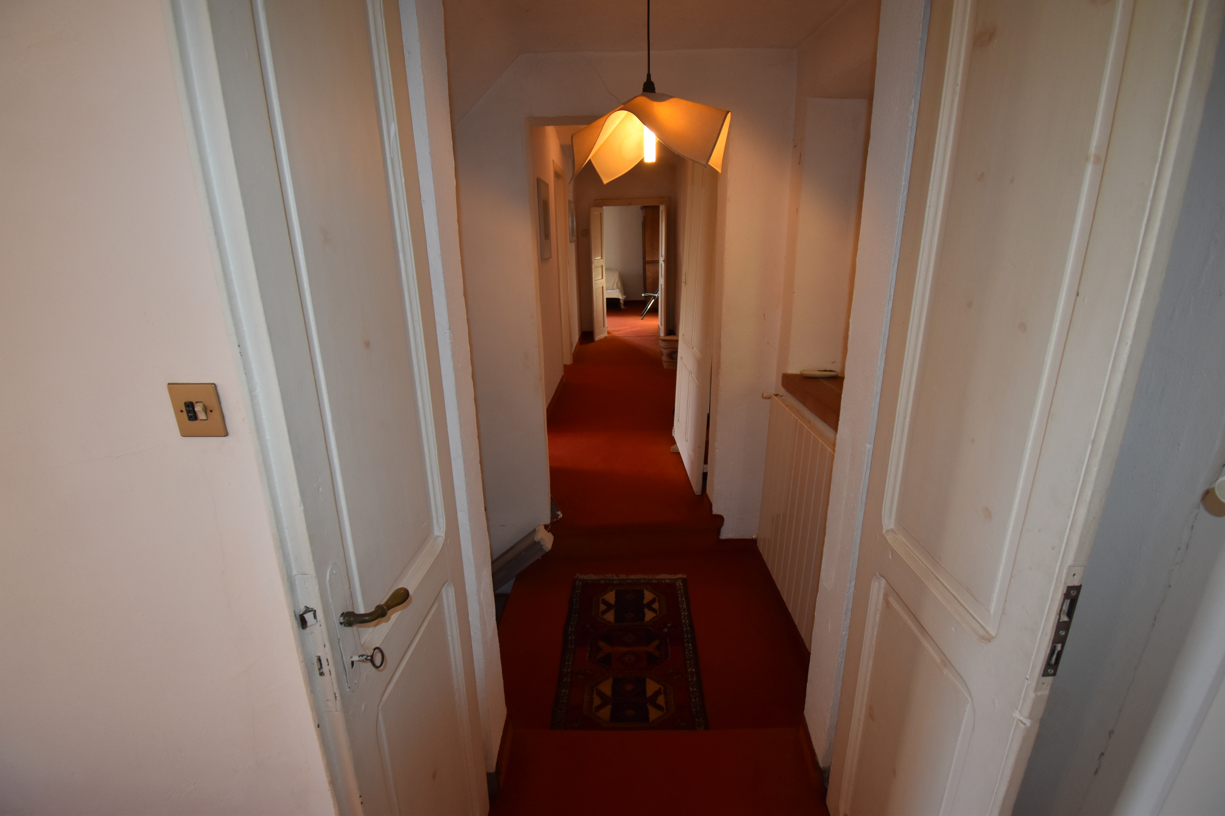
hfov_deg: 100.4
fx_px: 510
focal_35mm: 15
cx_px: 612
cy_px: 408
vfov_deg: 77.3
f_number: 4.5
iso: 800
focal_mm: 10
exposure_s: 1/80
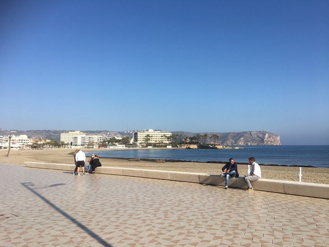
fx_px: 276
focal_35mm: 29
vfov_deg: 48.2
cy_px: 124
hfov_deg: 61.7
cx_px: 164
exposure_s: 1/2262
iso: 25
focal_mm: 4.15
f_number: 2.2
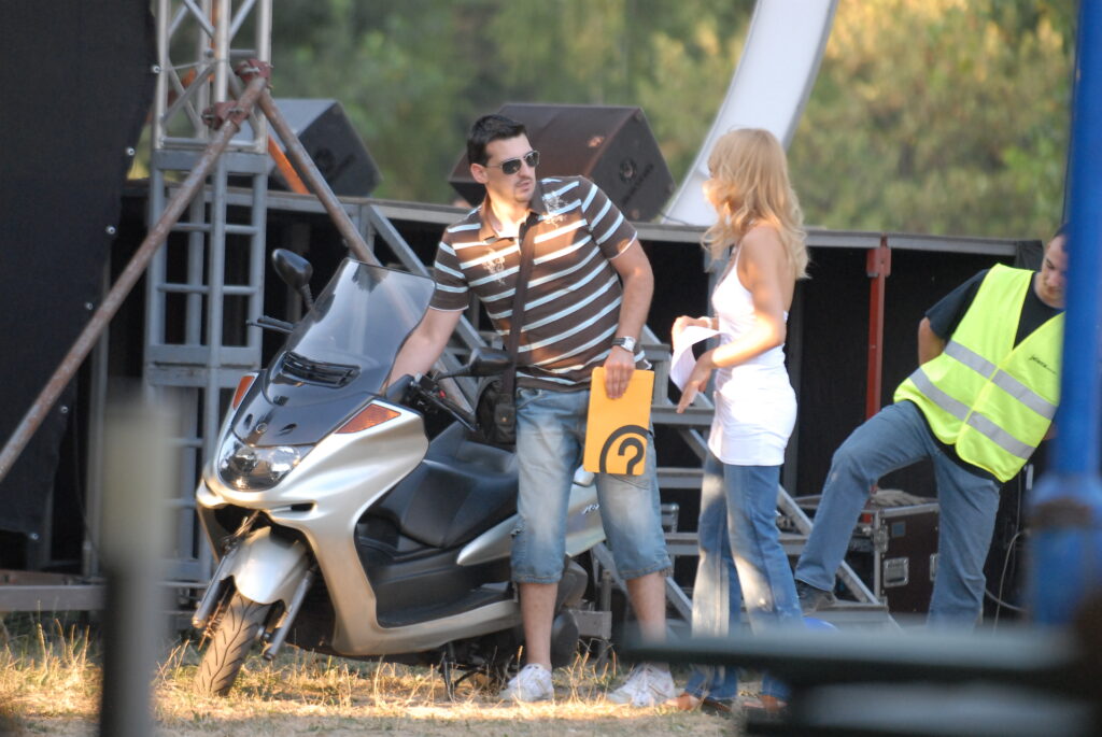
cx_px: 551
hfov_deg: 6.9
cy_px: 368
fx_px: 9192
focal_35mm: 300
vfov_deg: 4.6
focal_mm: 200
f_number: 3.2
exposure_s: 1/350
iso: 640
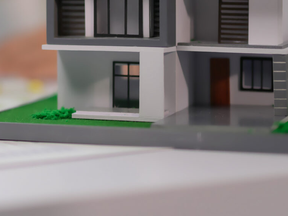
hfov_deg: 12.0
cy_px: -22
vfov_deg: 9.1
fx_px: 1348
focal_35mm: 162
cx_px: -50
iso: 400
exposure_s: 1/2500
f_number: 1.3
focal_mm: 50
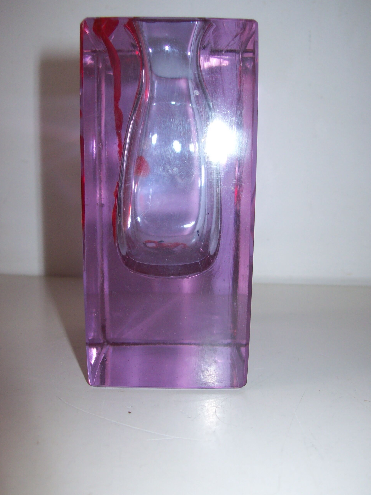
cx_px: 177
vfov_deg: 46.8
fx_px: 572
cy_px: 236
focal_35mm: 40
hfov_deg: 35.9
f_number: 2.7
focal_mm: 6
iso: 80
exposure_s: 1/64
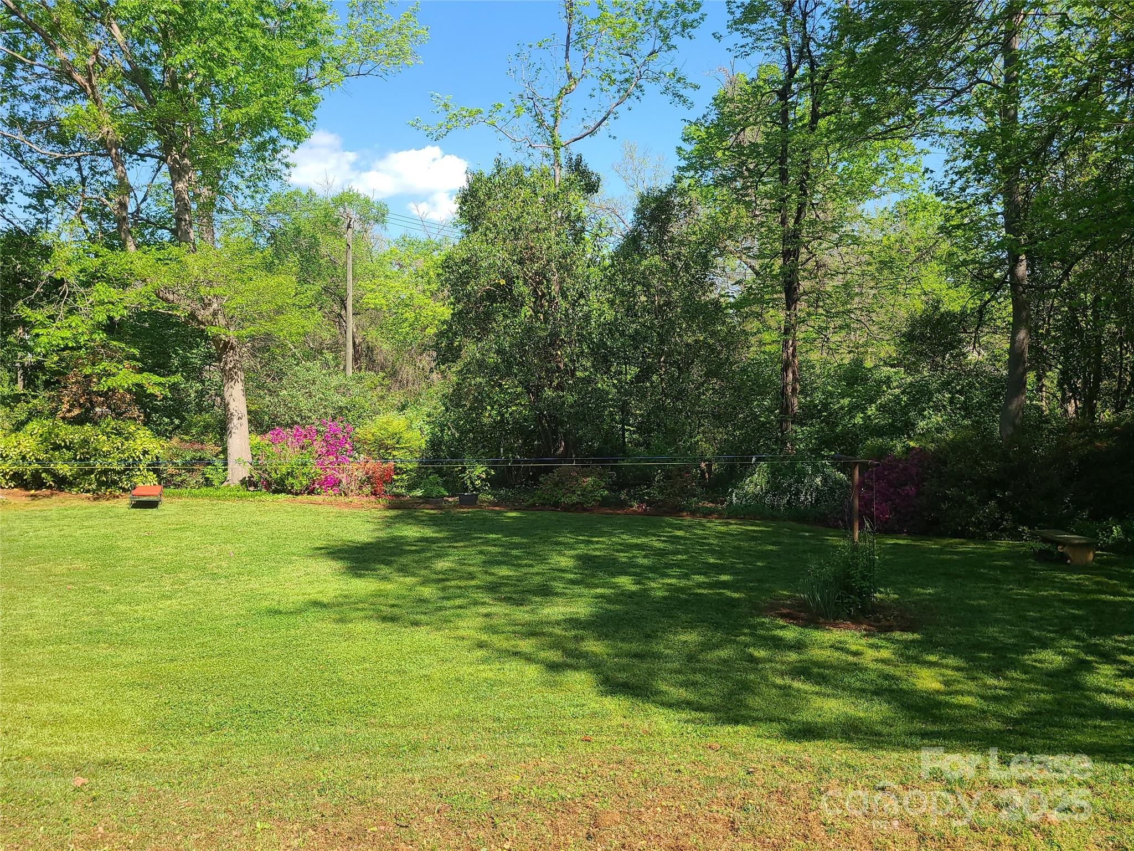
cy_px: 426
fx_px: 852
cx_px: 567
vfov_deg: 53.1
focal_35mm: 26
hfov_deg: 67.3
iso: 40
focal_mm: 5.4
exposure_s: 1/1016
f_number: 1.8
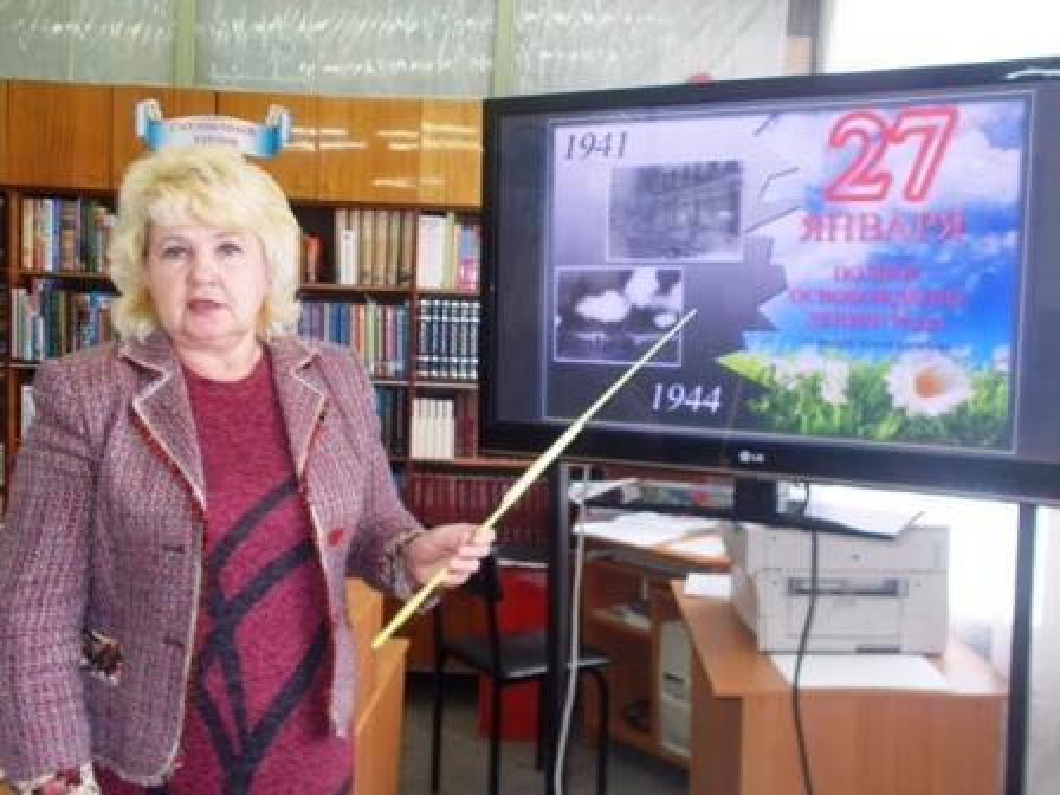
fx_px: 1194
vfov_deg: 36.8
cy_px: 398
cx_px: 530
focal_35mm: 39
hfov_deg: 47.9
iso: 200
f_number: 3.9
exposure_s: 1/30
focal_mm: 6.9
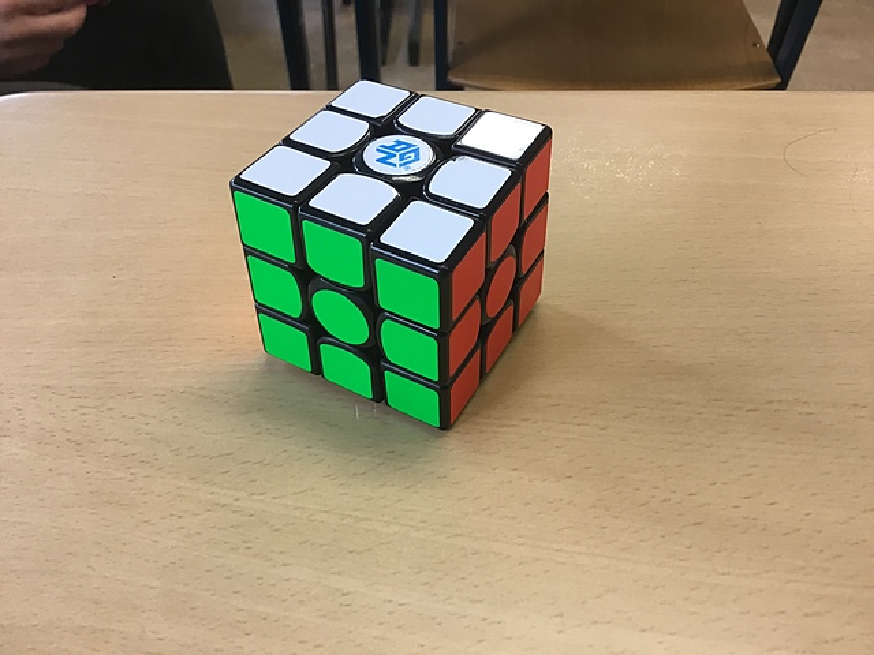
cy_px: 328
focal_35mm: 31
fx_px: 783
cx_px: 437
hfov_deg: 58.4
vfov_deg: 45.4
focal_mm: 3.3
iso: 64
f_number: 2.4
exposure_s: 1/33
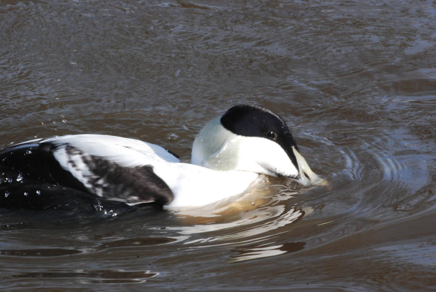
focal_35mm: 360
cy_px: 146
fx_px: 4365
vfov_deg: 3.8
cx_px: 218
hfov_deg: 5.7
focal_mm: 240
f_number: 30
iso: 1600
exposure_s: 1/160
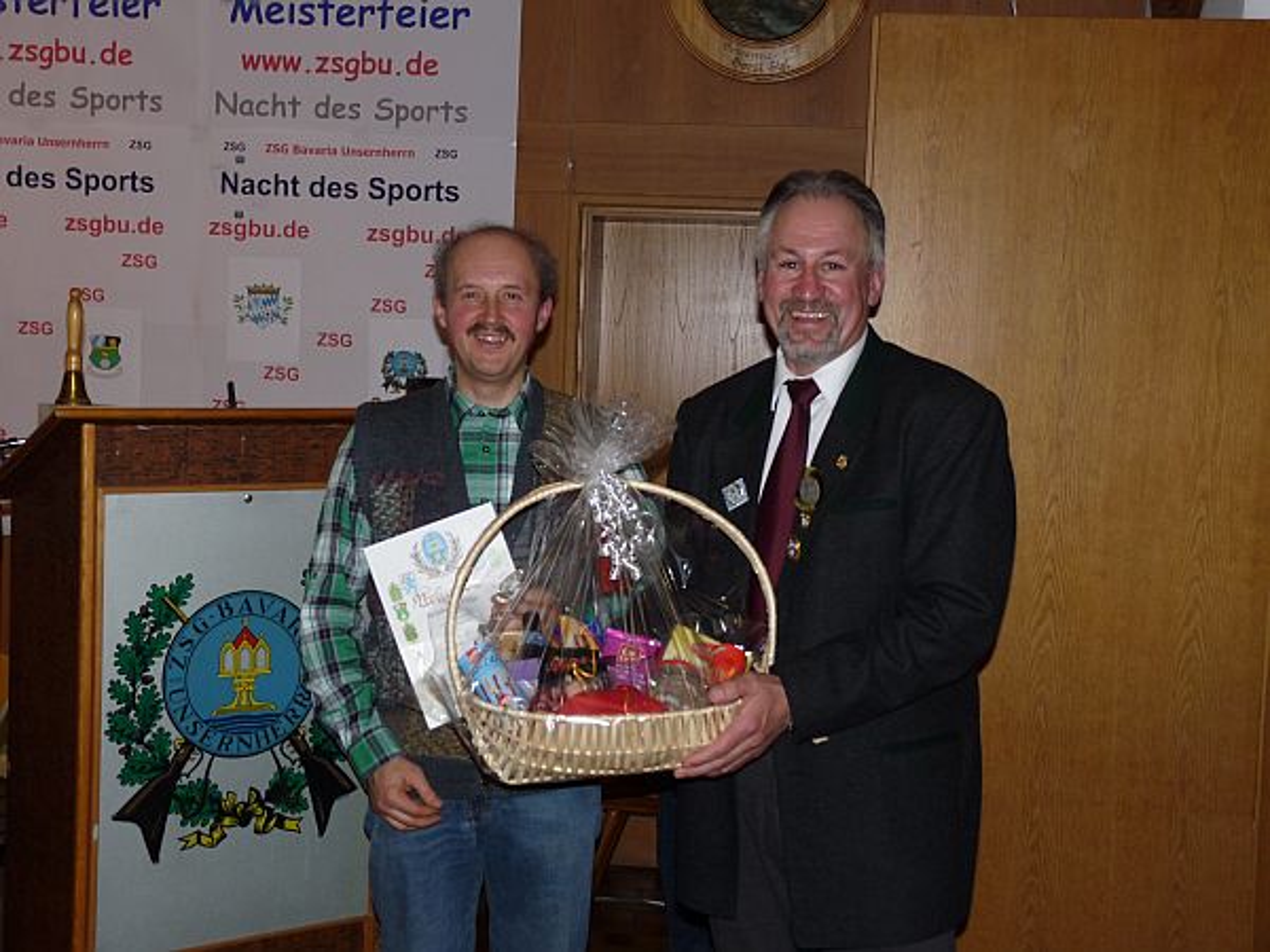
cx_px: 635
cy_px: 476
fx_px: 1761
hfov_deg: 39.7
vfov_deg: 30.3
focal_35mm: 48
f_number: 3.2
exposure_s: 1/30
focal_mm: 8.5
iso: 125
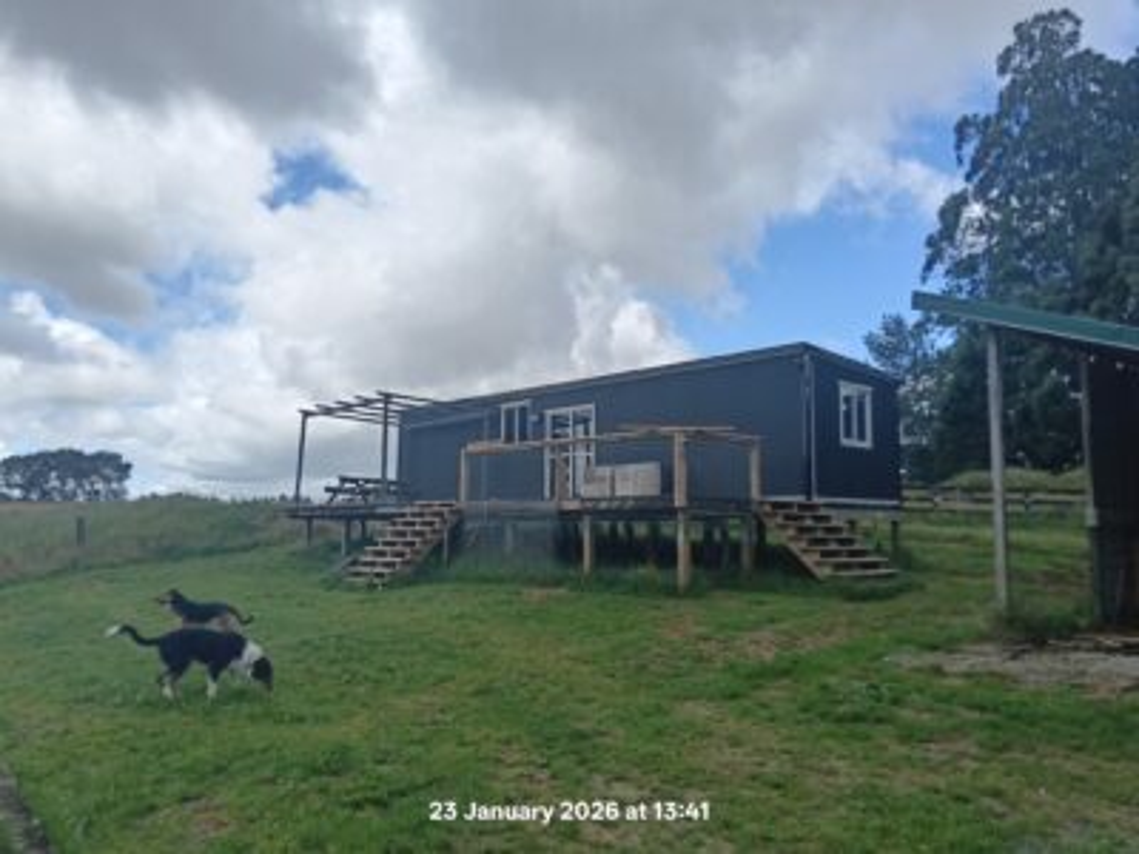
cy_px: 427
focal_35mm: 27
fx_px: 888
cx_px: 570
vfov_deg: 51.4
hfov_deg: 65.3
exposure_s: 1/754
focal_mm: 3.98
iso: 50
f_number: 1.8
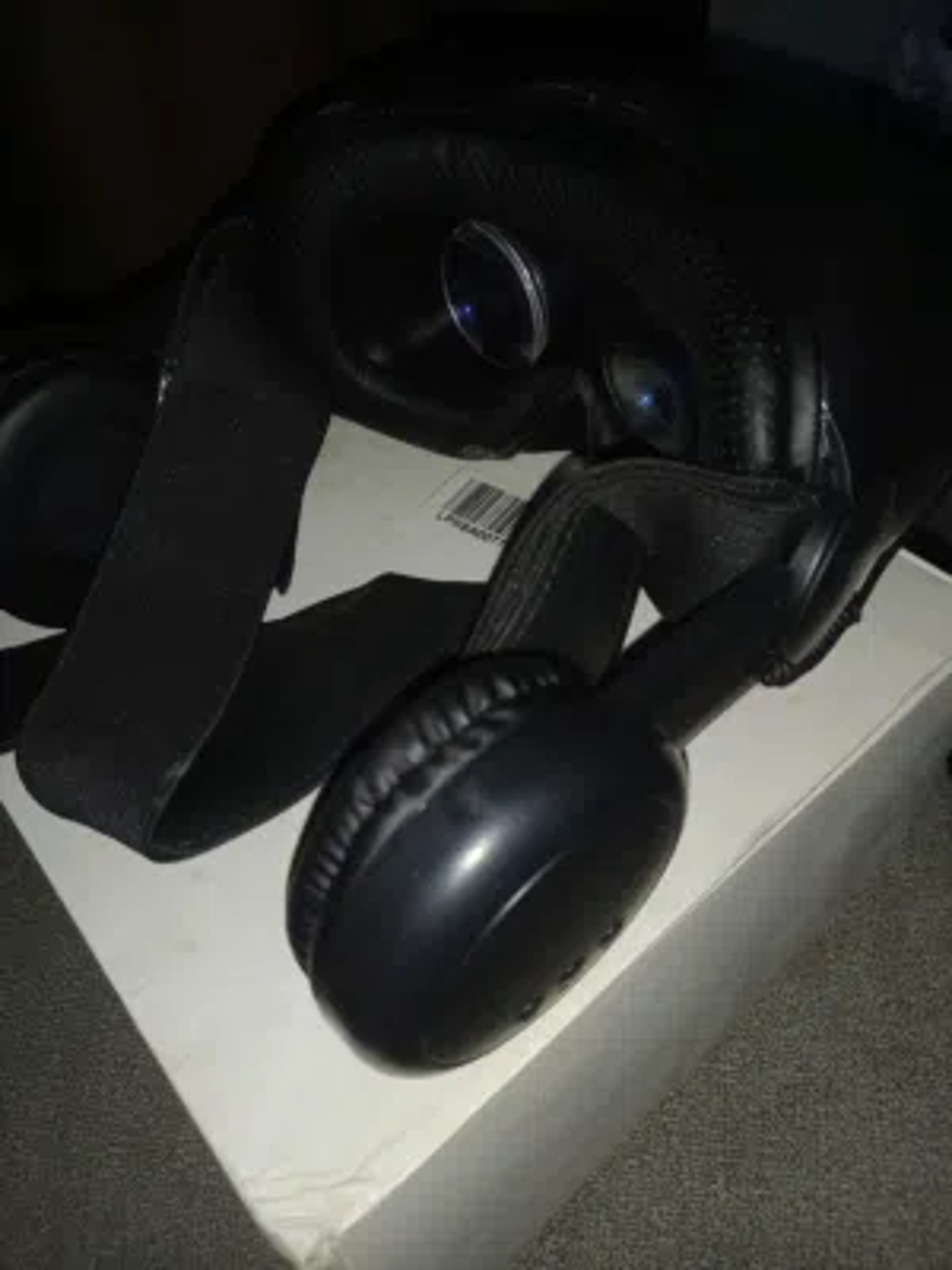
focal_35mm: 25
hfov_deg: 54.9
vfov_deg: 69.4
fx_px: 917
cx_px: 476
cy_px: 635
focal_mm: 4.6
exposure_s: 1/50
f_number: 2
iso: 50
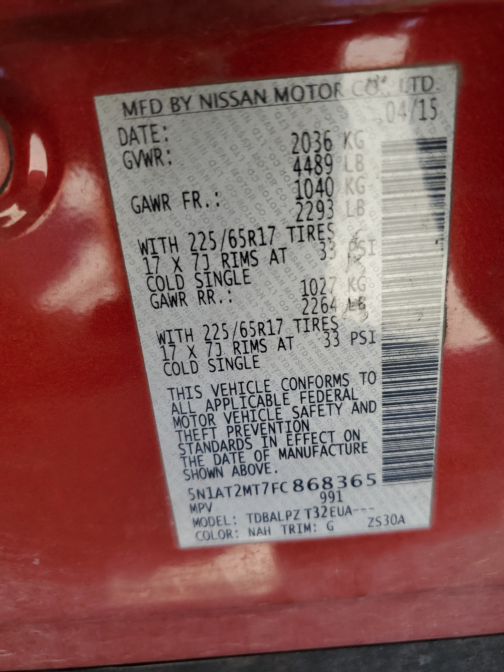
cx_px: 252
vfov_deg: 67.3
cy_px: 336
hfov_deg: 53.1
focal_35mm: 26
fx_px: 505
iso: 50
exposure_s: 1/385
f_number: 1.5
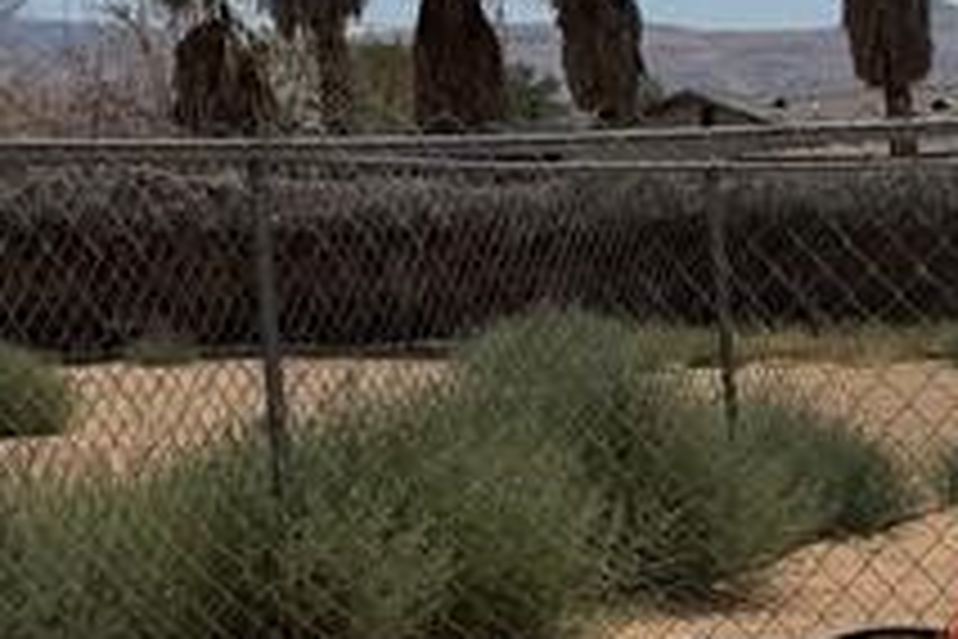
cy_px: 693
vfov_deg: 11.3
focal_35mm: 120
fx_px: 3193
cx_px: 2222
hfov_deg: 13.2
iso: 80
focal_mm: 6.76
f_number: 1.78
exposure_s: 1/10309
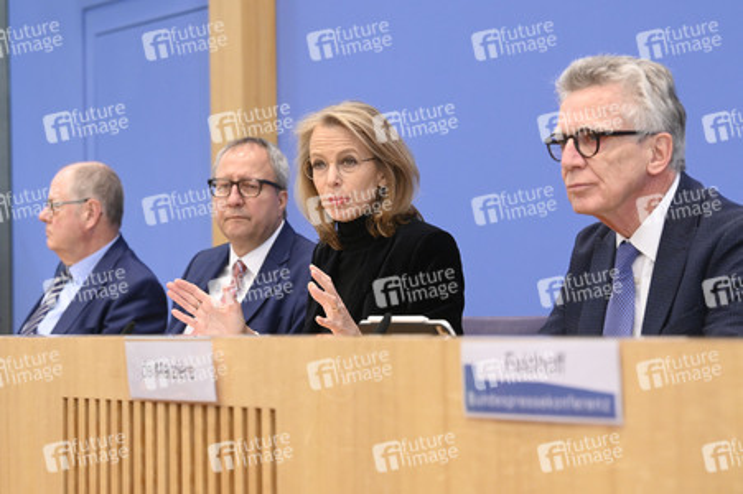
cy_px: 247
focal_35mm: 102
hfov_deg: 20.0
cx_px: 372
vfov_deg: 13.4
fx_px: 2104
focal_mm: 102
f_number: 5.6
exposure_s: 1/500
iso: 5000
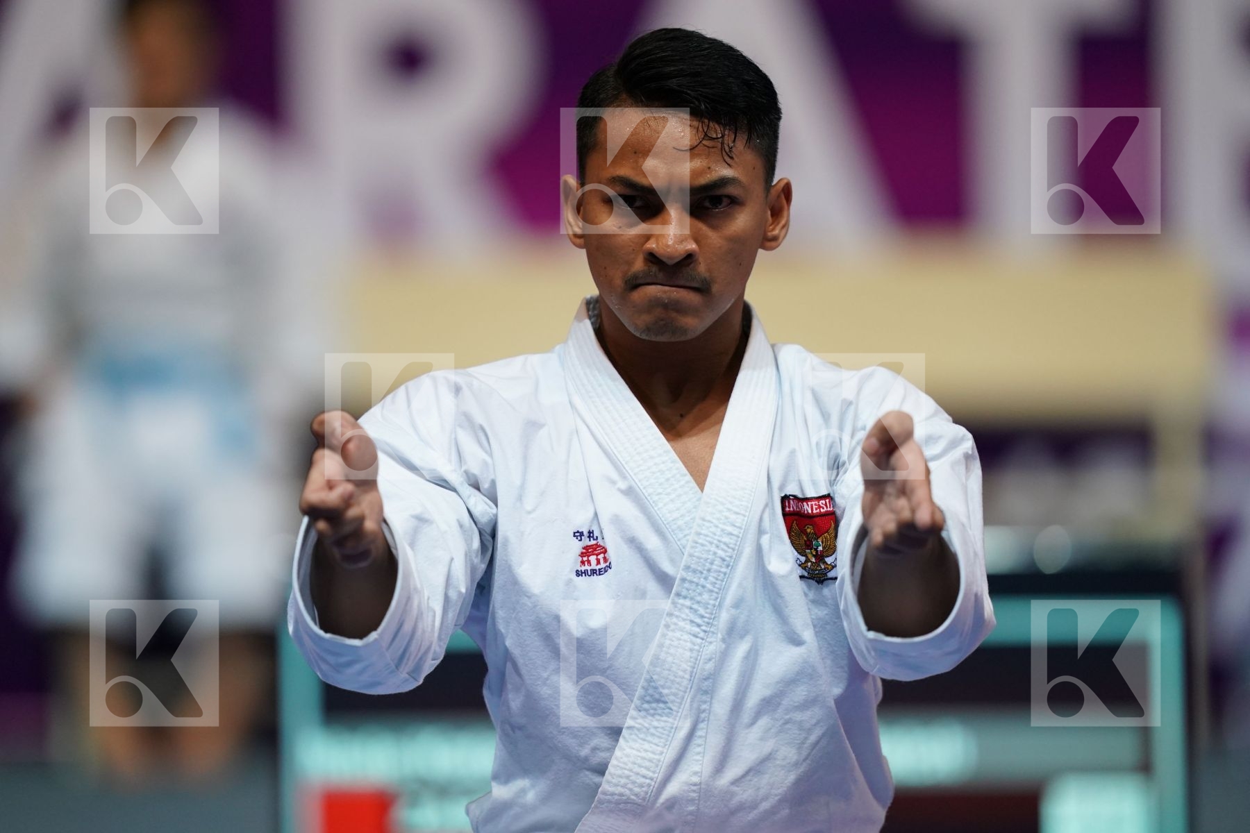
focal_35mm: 400
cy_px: 416
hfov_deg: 5.2
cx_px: 625
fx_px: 13888
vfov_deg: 3.4
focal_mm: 400
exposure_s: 1/500
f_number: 2.8
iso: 2500
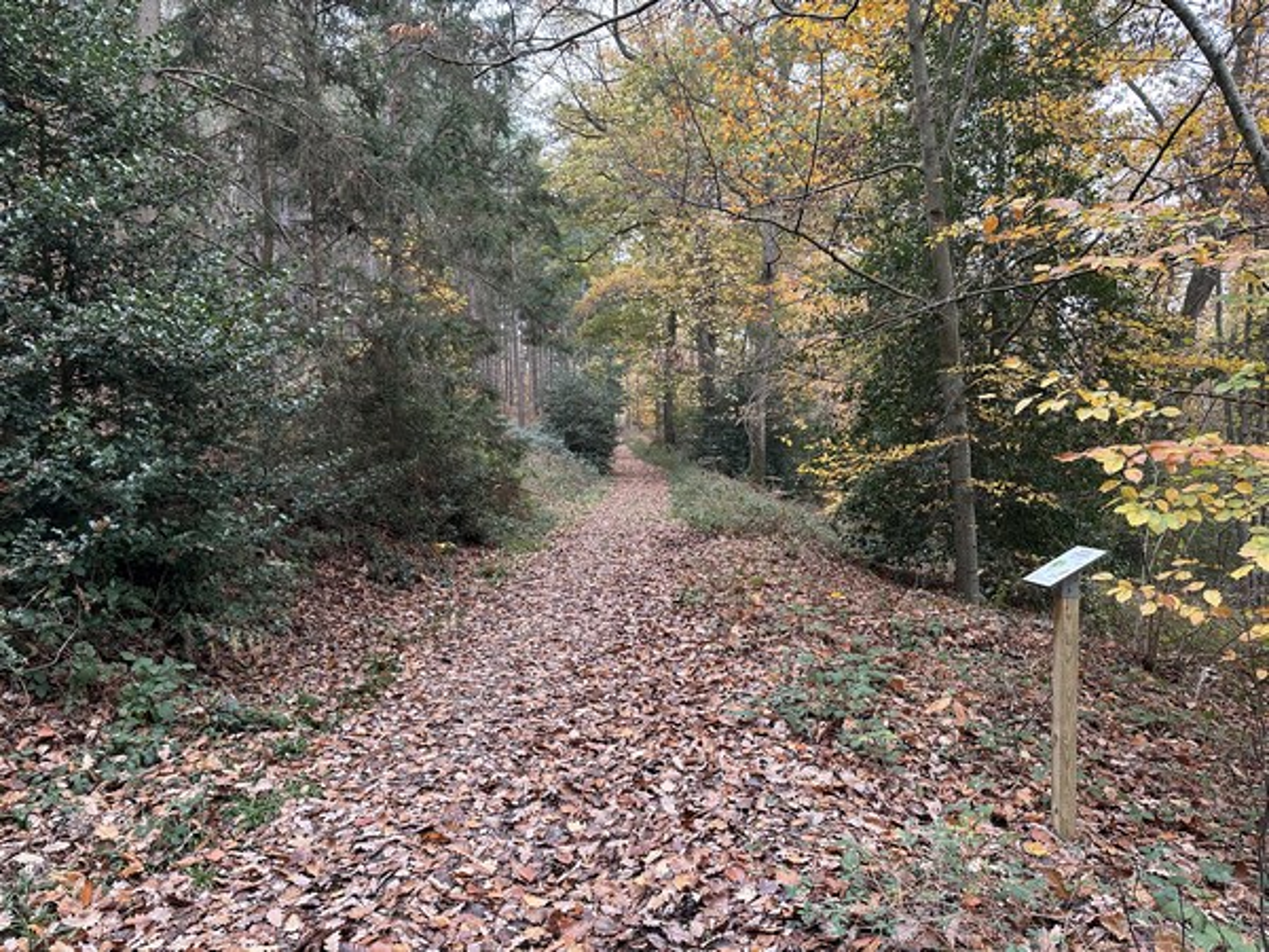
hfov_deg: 71.6
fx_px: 880
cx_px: 634
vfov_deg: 56.8
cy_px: 476
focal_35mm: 24
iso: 125
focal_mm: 6.86
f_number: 1.78
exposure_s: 1/121
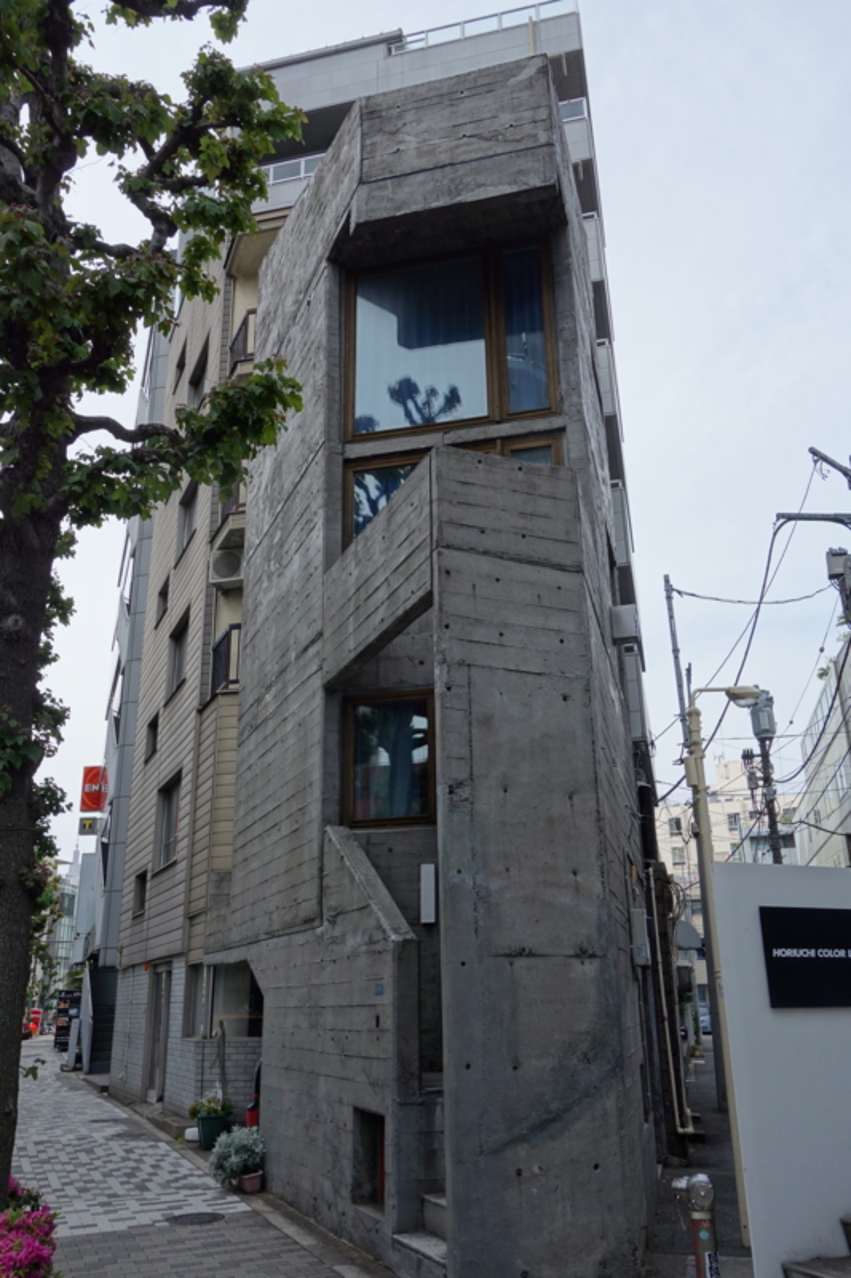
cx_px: 426
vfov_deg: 65.5
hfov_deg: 46.4
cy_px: 639
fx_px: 993
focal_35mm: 28
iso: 125
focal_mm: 10.4
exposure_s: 1/250
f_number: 5.6
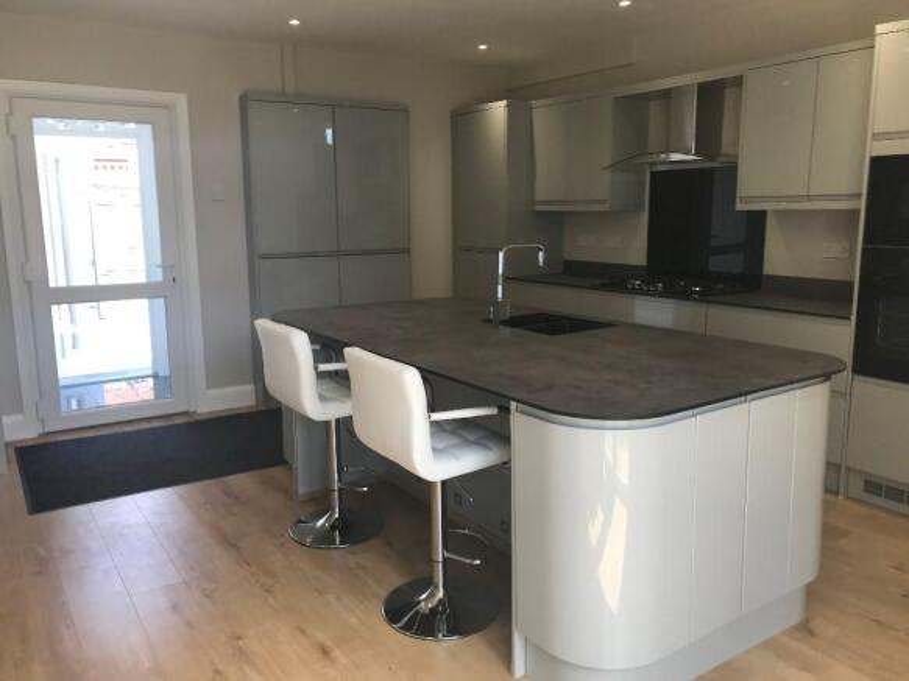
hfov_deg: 63.5
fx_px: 735
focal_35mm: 28
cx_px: 454
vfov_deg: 49.7
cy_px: 340
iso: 32
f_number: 1.8
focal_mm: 3.99
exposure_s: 1/100
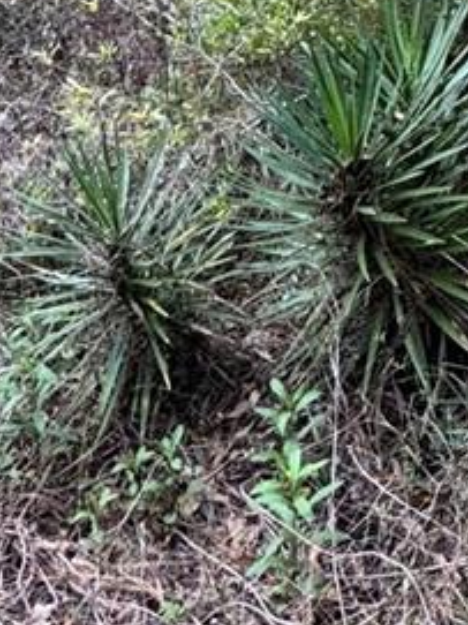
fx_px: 1119
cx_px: 473
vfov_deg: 26.3
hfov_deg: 22.7
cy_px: -201
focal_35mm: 62
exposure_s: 1/99
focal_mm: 2.22
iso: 250
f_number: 2.2
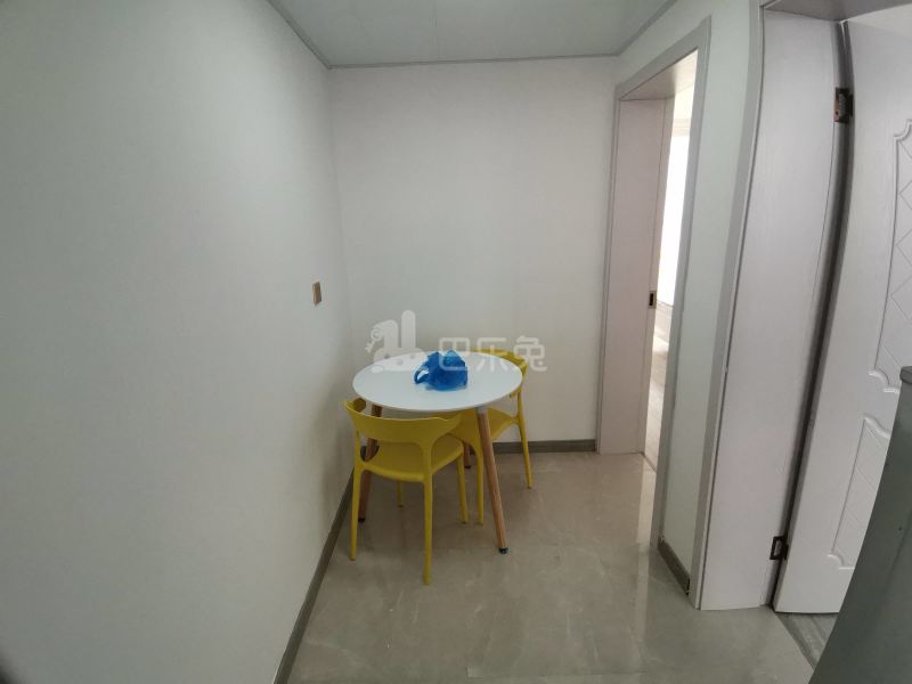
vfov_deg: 74.7
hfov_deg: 91.0
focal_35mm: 17
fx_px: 448
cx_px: 456
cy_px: 342
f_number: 2.4
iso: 100
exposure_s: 1/100
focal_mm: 1.78
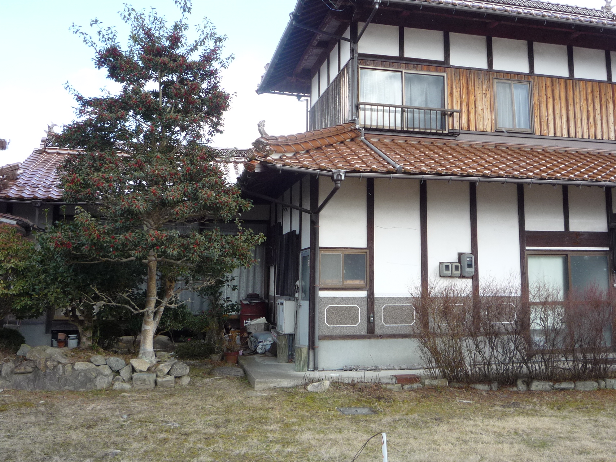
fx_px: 641
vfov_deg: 39.5
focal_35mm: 36
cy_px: 191
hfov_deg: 51.2
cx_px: 352
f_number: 4
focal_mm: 5.2
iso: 100
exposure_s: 1/125
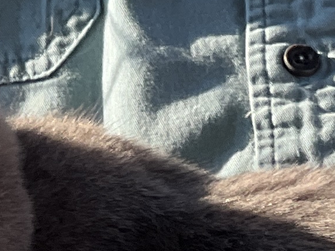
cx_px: 137
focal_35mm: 540
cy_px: 483
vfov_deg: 2.7
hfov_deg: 3.7
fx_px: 5225
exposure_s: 1/121
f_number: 2.8
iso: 32
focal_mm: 9
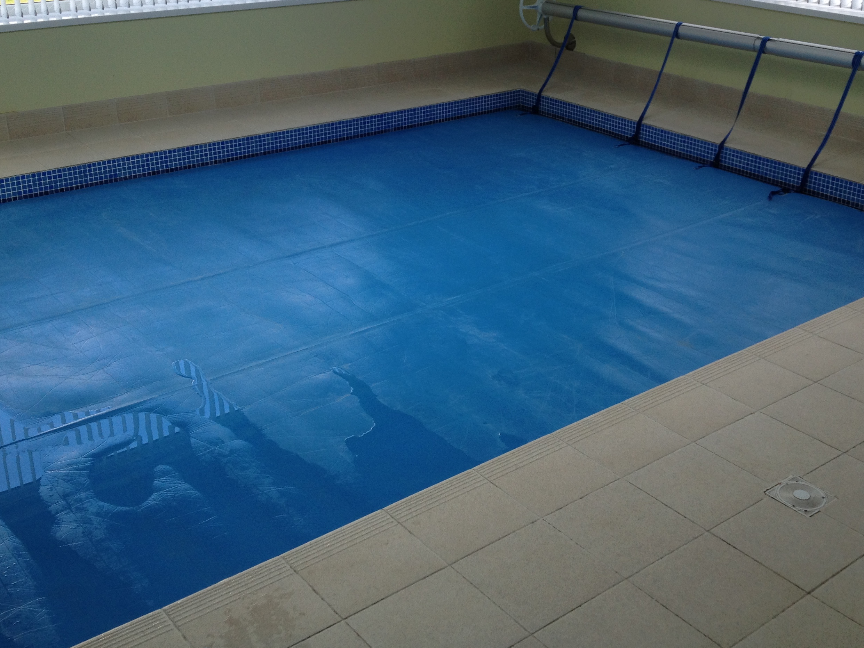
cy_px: 230
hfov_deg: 41.2
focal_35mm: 46
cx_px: 486
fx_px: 1148
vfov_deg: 31.3
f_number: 2.4
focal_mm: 4.28
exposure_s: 1/163
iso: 50
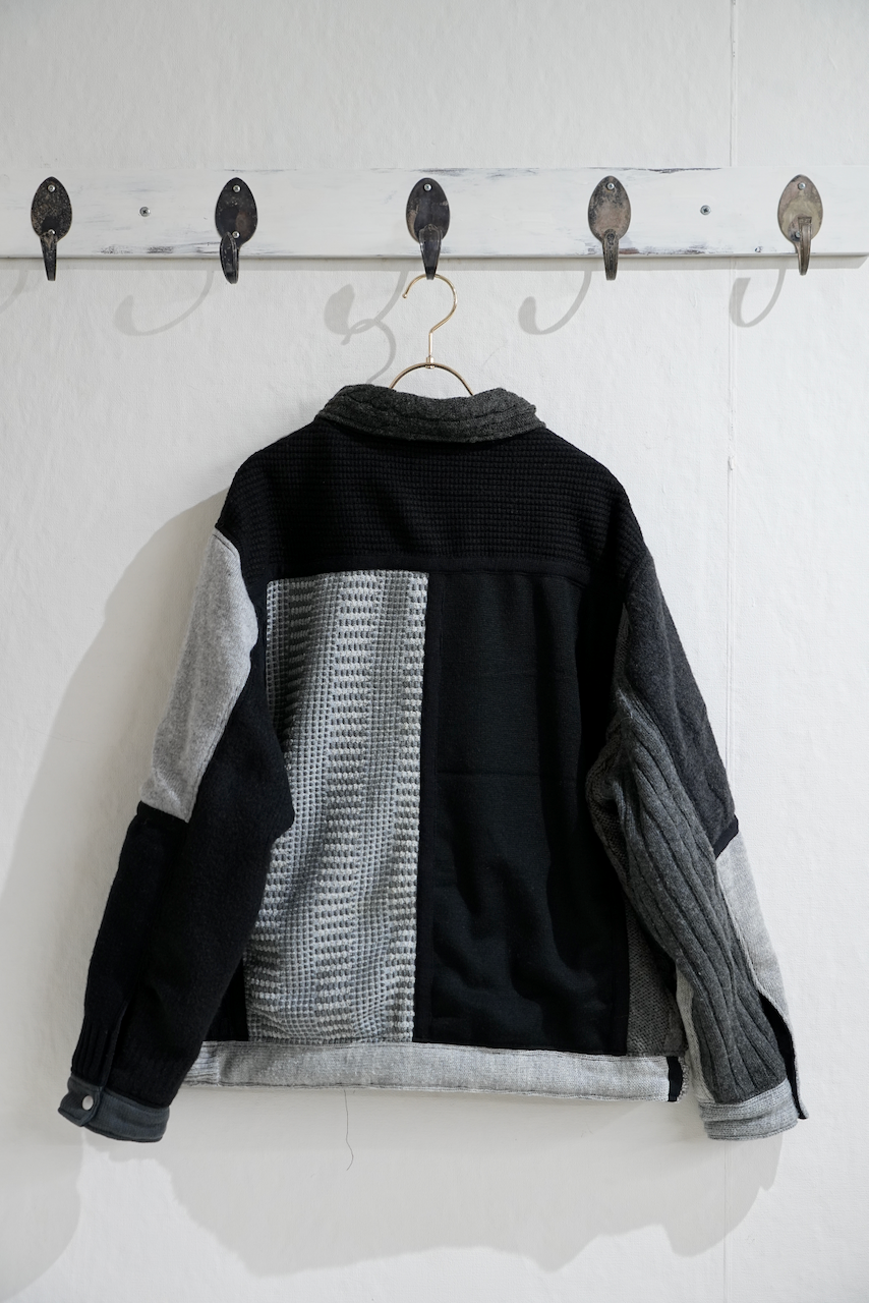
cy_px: 652
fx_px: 2135
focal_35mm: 59
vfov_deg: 33.9
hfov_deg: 23.0
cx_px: 434
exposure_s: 1/50
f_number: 4.5
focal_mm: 59
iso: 1000
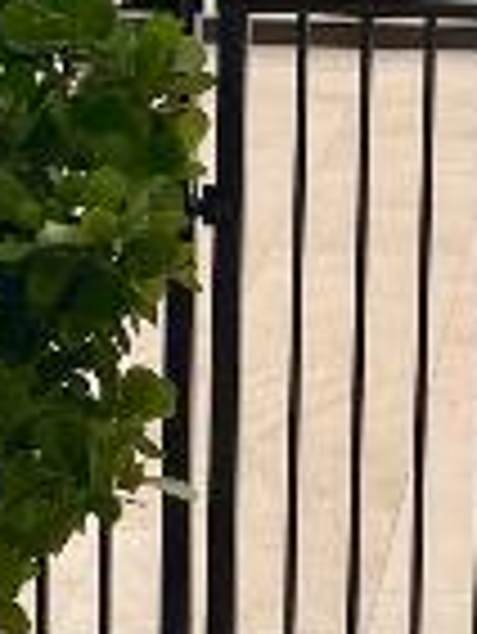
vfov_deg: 13.9
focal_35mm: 136
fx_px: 2495
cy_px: -211
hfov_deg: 10.8
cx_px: 508
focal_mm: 5.1
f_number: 1.6
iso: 32
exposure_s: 1/660
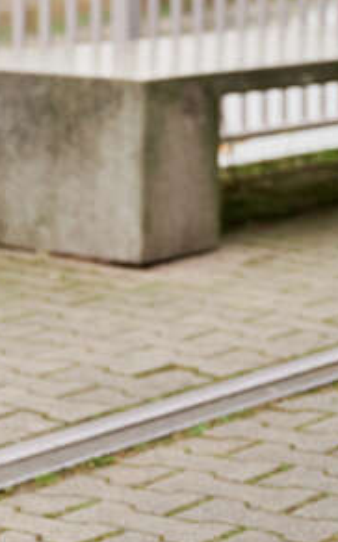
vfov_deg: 13.7
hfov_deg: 8.4
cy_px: 50
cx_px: -247
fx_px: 2230
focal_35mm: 151
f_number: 2.8
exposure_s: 1/500
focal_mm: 40
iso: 1250
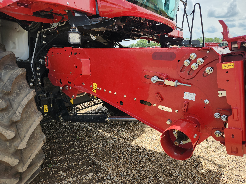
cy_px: 92
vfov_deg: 58.9
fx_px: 163
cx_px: 123
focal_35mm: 23
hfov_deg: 73.9
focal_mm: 5.4
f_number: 1.8
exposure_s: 1/468
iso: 20
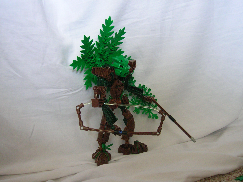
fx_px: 267
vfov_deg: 37.7
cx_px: 122
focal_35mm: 38
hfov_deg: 49.0
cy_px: 91
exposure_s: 1/4.1
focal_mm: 6.4
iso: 195
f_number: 3
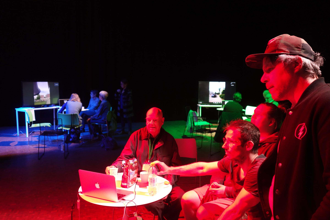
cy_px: 110
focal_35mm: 32
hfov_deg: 58.7
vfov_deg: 41.1
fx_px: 293
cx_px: 165
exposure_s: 1/100
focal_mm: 11.75
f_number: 2.2
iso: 800
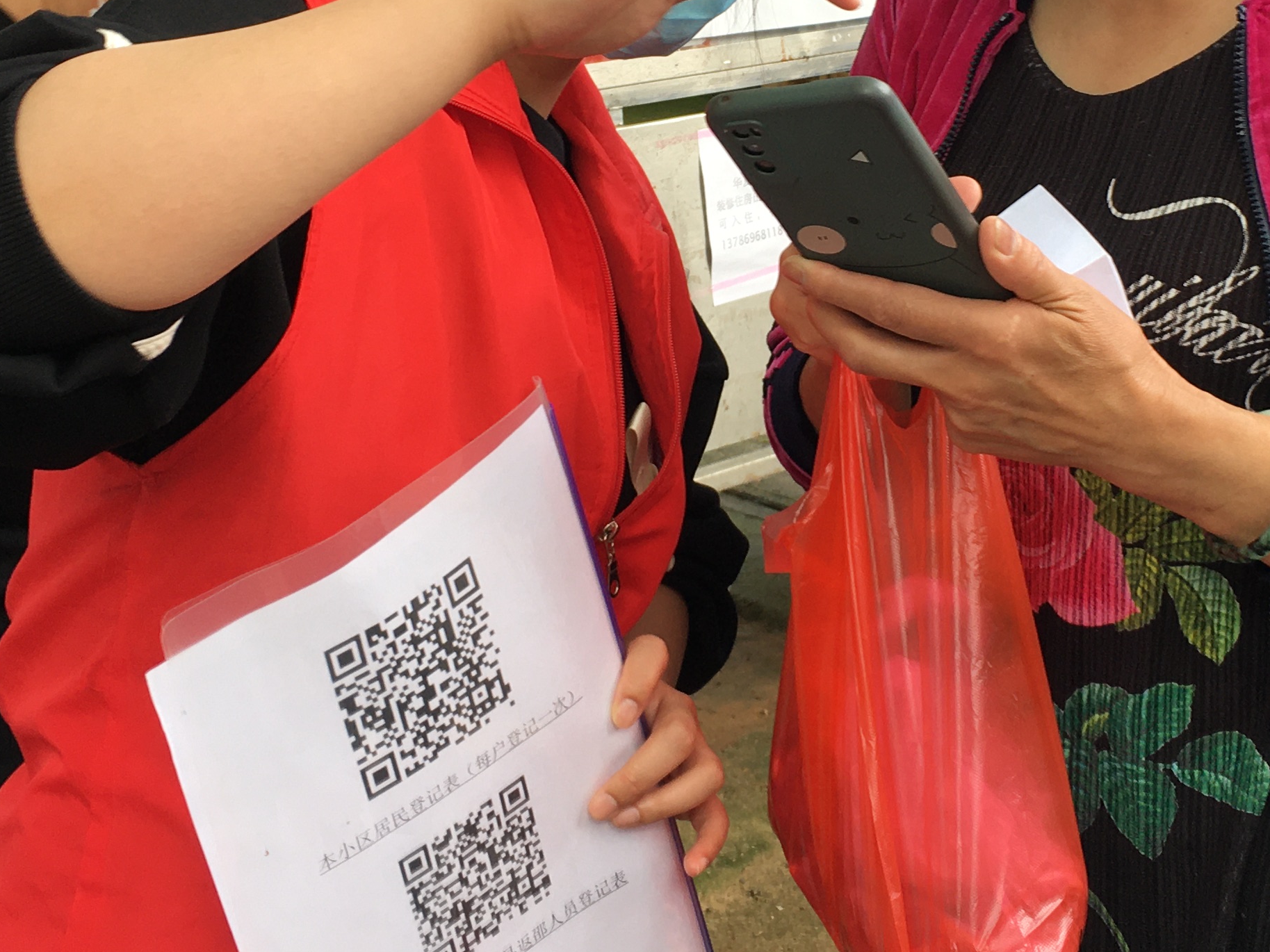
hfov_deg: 30.1
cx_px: 792
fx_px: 2348
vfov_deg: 22.7
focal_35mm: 64
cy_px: 226
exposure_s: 1/50
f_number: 2.2
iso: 25
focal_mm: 4.15
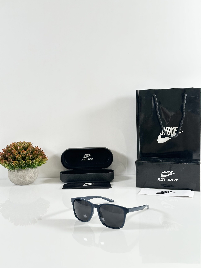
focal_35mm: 48
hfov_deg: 30.3
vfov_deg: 39.7
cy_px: 134
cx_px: 100
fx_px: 372
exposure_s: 1/91
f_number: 1.78
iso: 80
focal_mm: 6.86
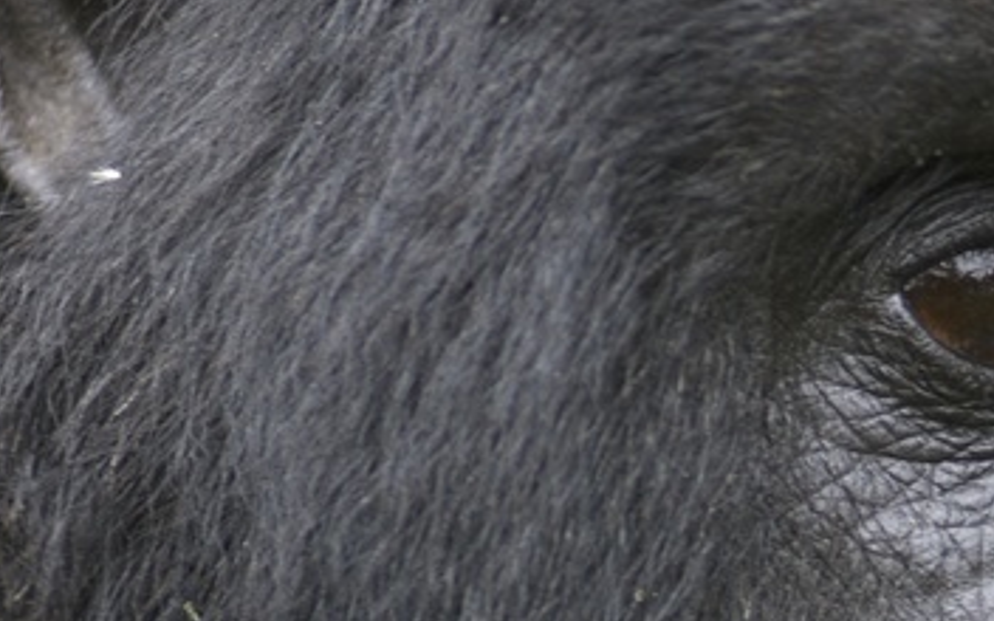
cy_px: 992
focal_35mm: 738
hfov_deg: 2.8
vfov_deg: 1.8
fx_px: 19984
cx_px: 1610
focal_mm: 145
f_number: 2.8
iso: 200
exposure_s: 1/125
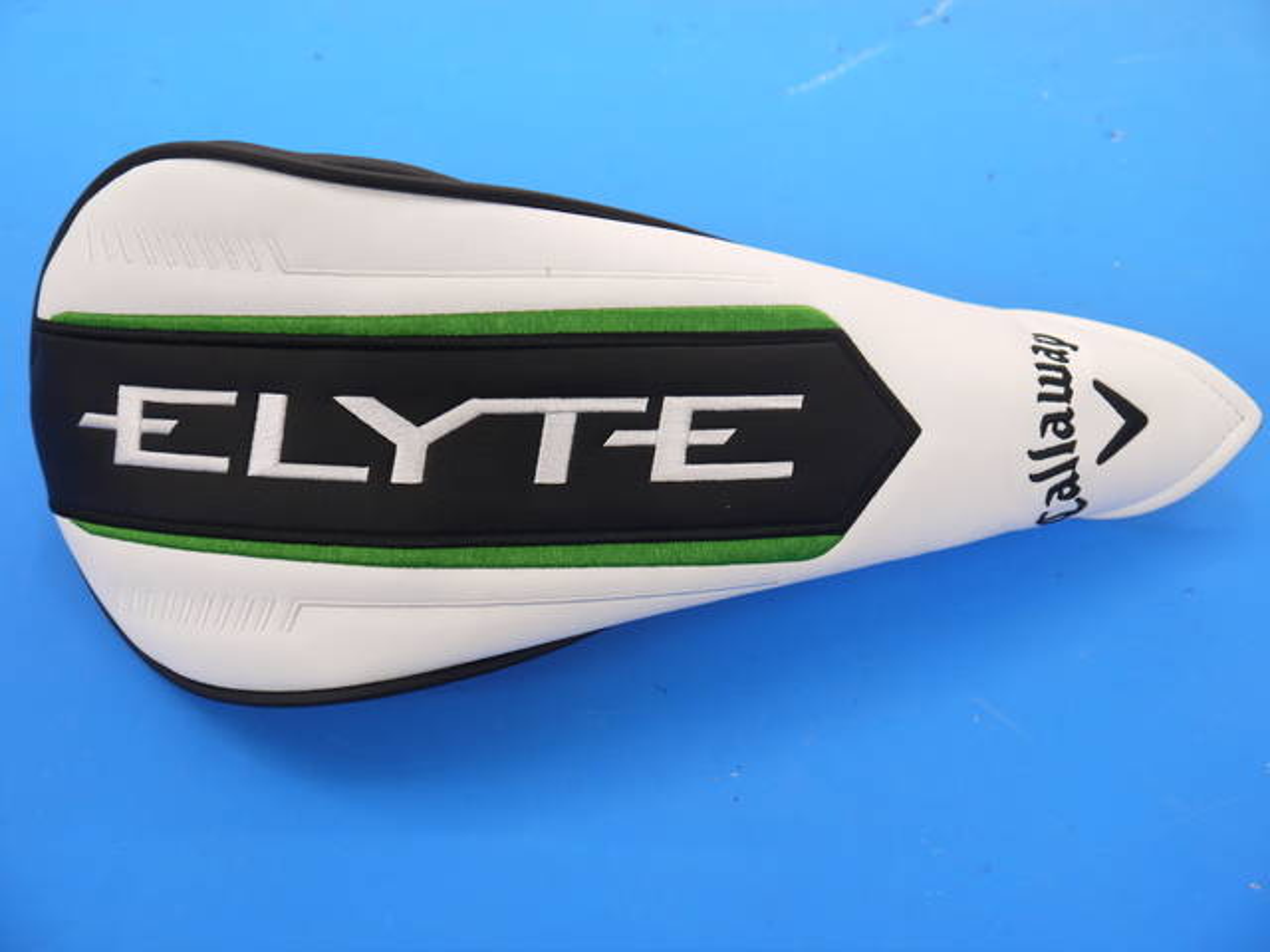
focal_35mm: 46
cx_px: 635
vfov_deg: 31.5
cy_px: 476
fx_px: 1688
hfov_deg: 41.2
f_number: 4.4
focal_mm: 23
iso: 250
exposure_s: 1/60
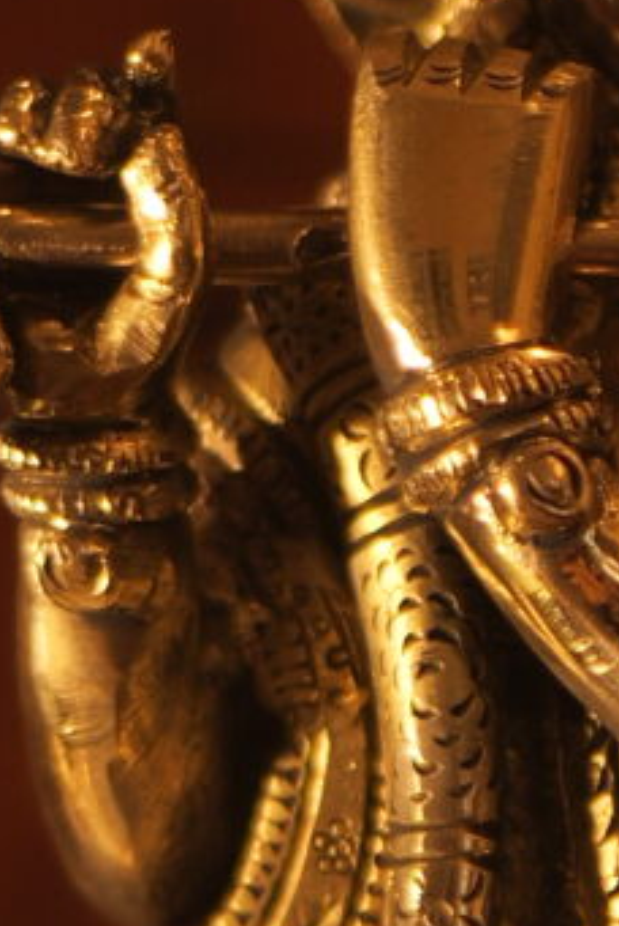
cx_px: 764
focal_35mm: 375
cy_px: 1132
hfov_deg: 3.7
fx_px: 9652
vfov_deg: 5.5
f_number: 1.8
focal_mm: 50
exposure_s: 1/250
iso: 400
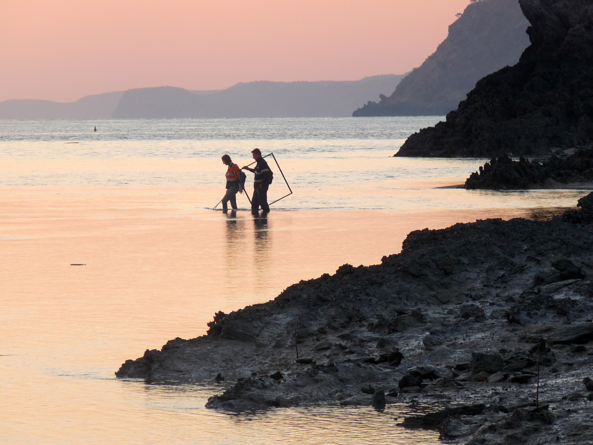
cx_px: 296
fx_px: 5122
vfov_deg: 5.0
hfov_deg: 6.6
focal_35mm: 299
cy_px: 222
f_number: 3.7
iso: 100
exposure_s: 1/80
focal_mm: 44.7
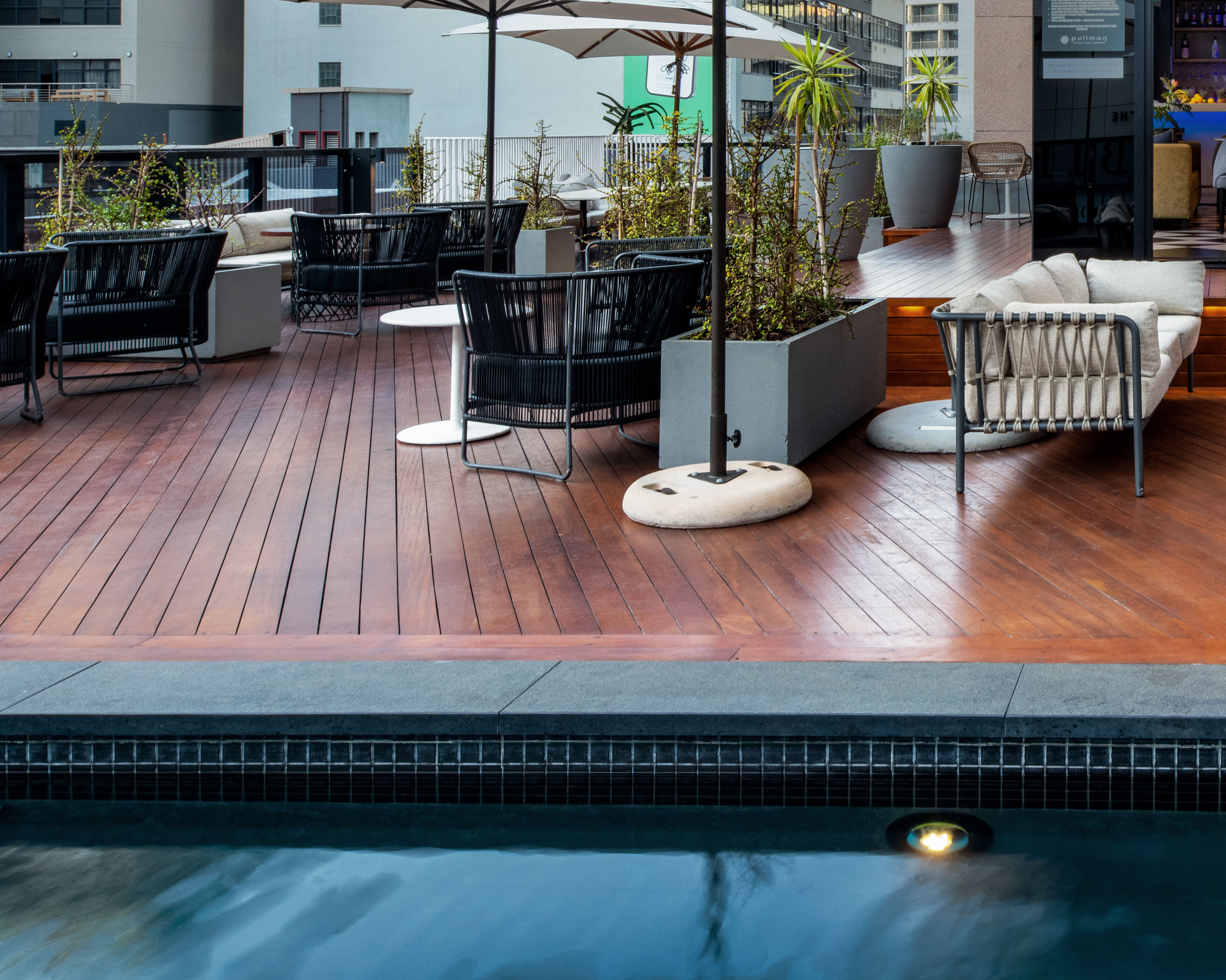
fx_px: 1451
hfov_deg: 40.0
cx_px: 1236
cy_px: 182
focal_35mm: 40
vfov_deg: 36.0
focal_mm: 21
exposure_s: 1/50
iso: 400
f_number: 16
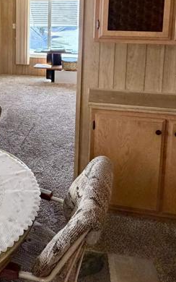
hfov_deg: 31.7
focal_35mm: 39
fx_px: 299
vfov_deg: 47.1
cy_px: 49
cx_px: 30
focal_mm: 2.22
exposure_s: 1/58
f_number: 2.2
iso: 400
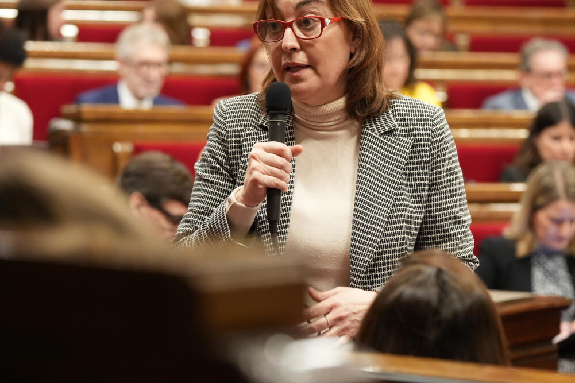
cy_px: 186
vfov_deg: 8.3
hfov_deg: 12.5
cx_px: 277
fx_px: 2635
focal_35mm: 165
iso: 3200
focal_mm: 127
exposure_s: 1/125
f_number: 4
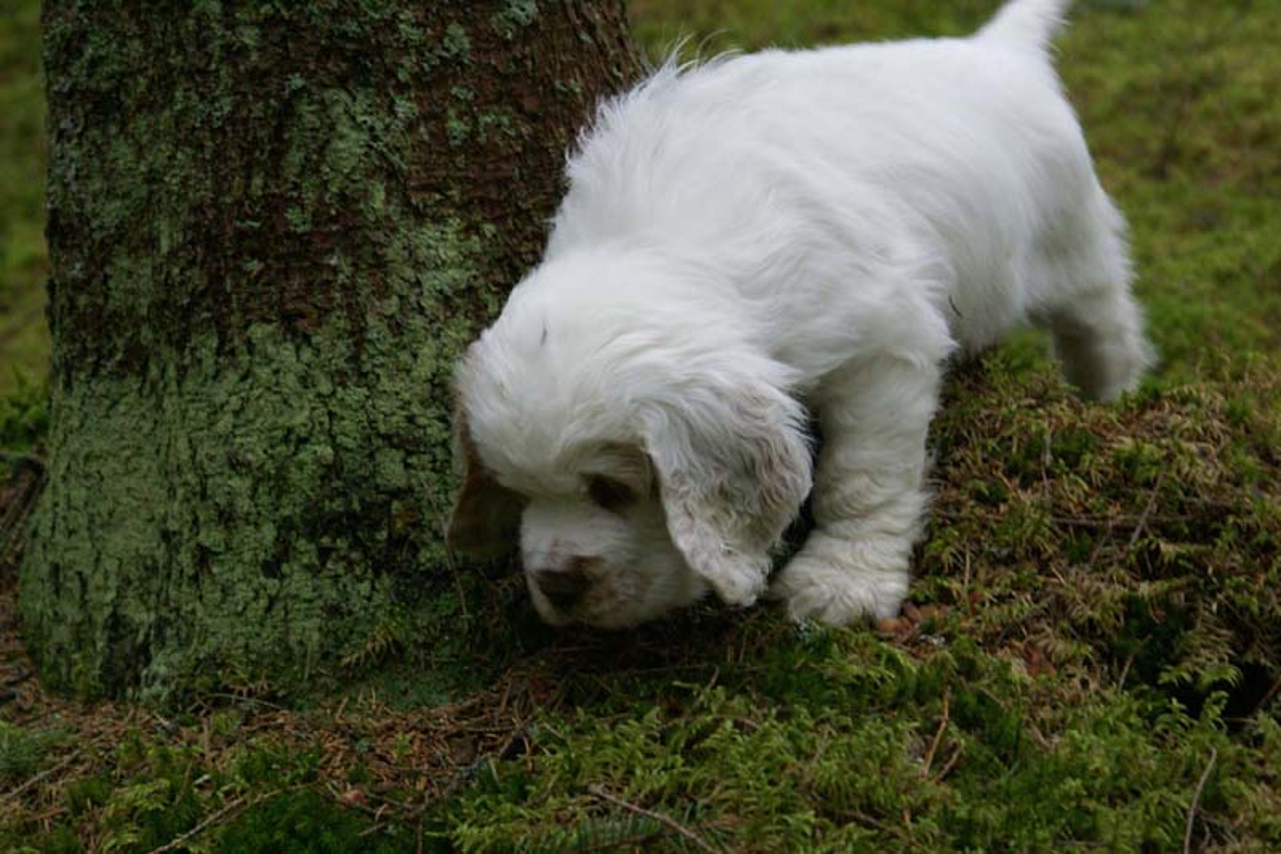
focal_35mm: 105
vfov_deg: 13.0
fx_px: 3735
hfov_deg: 19.5
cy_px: 427
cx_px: 640
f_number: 5.6
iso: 400
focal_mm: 70
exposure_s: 1/80
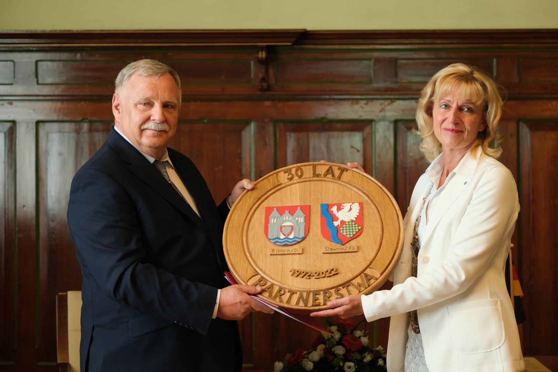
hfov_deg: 27.0
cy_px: 186
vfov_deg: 18.2
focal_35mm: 75
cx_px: 279
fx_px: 1162
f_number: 2.8
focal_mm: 50
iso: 800
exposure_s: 1/125
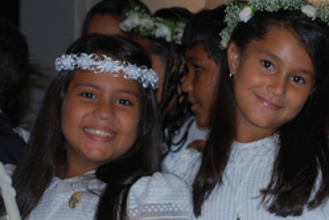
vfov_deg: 6.5
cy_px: 103
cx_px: 242
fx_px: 1940
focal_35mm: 212
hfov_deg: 9.7
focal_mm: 55
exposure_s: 1/60
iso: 200
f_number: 5.6
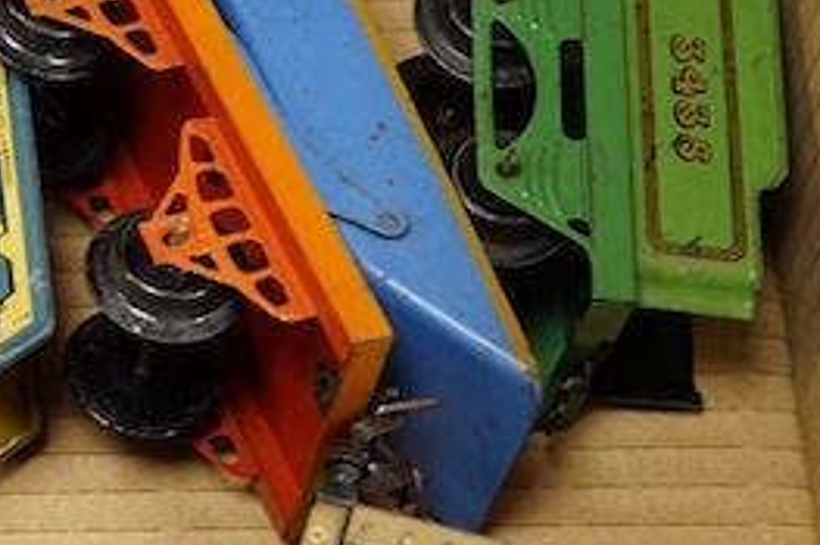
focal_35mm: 154
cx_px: -44
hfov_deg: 13.1
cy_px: 193
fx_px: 3505
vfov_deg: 8.9
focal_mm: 30
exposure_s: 1/125
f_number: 5
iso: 1250
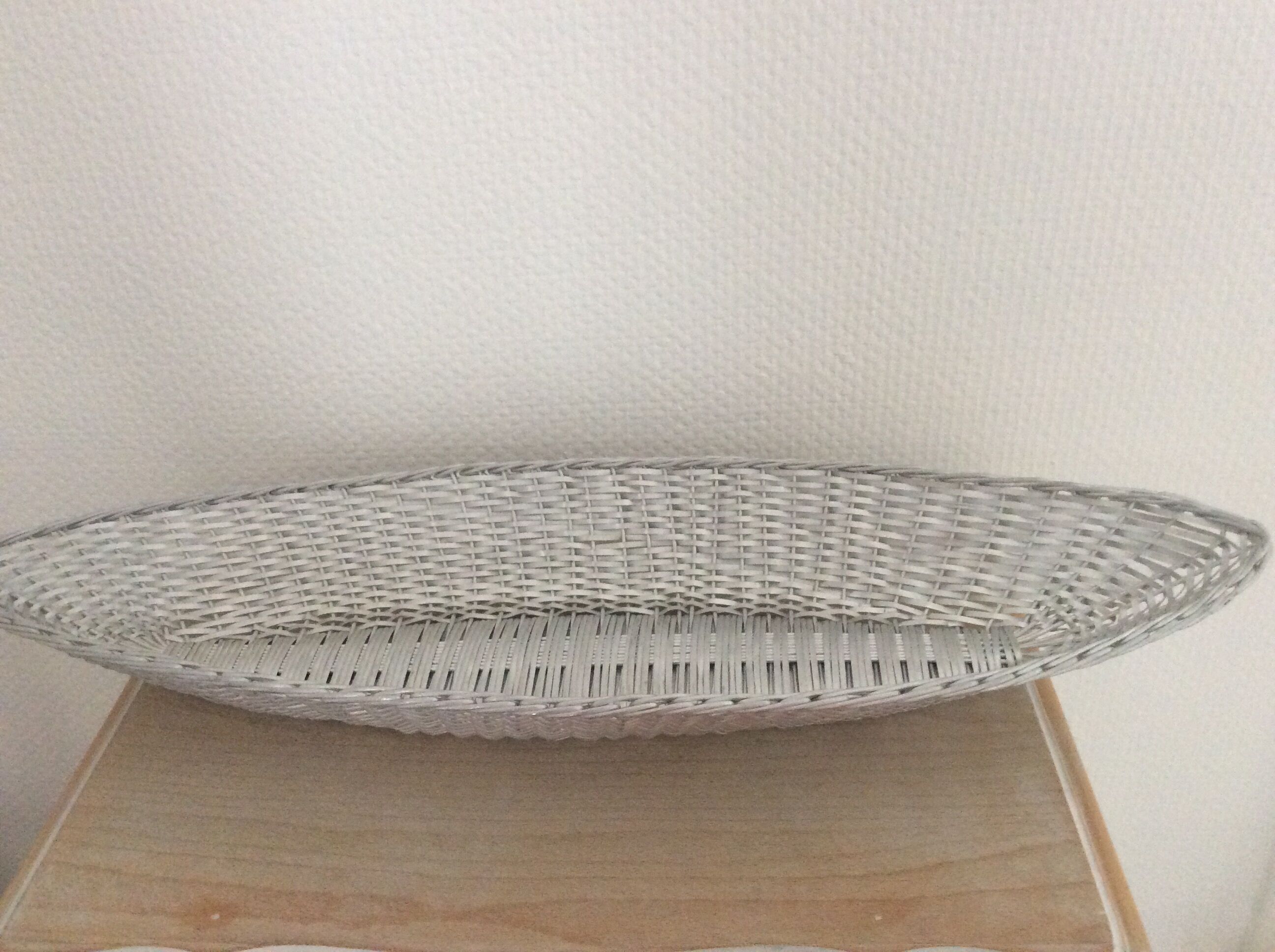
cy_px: 476
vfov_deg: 44.1
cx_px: 638
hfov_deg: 56.9
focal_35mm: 32
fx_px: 1177
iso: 250
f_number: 2.4
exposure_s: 1/17
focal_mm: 3.3
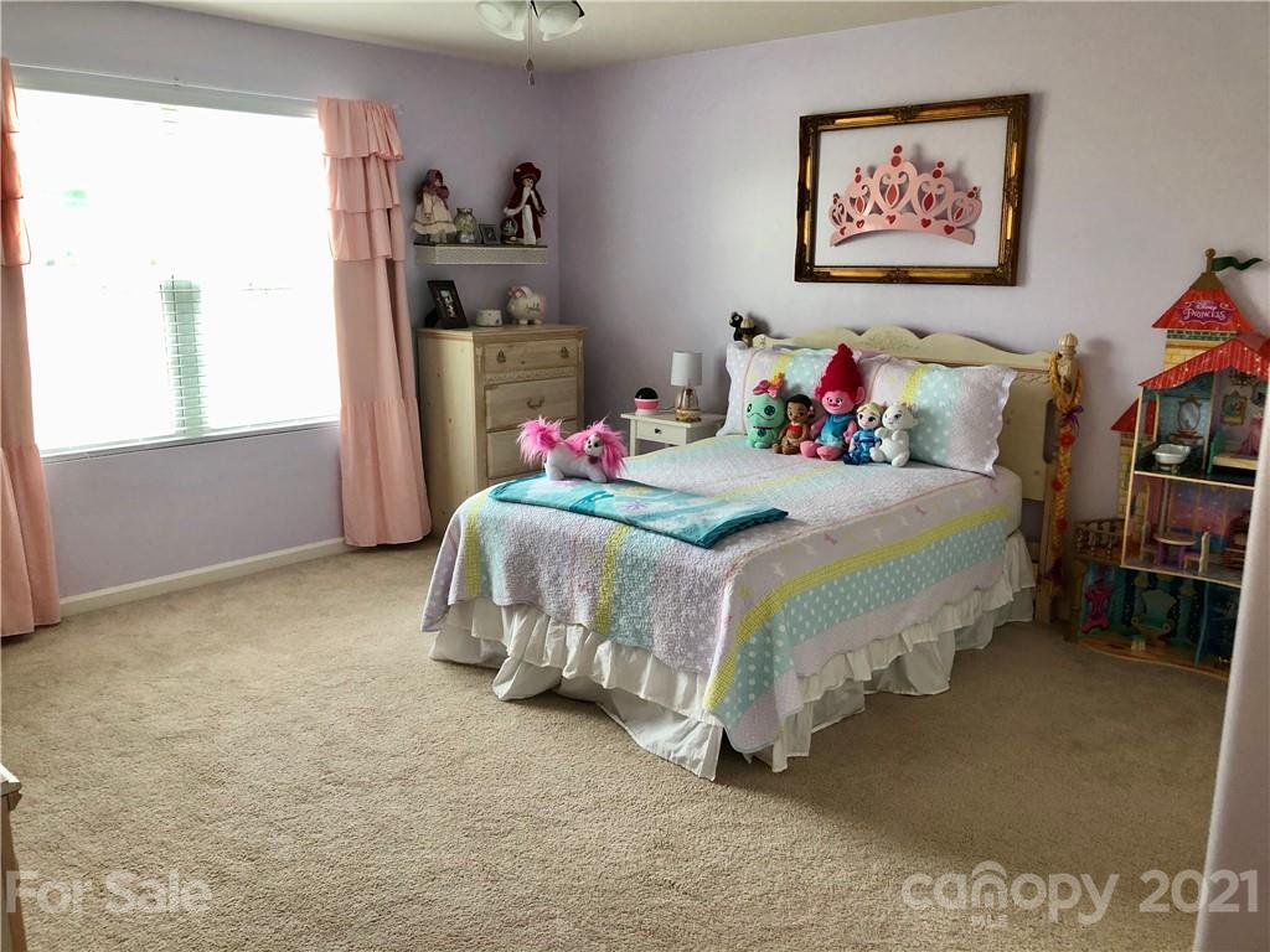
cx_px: 635
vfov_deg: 49.7
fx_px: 1027
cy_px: 476
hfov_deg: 63.4
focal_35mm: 28
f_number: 1.8
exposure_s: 1/30
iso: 32
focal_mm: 3.99
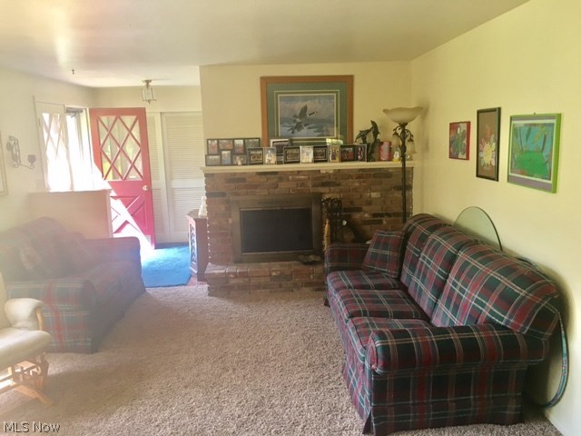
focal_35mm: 29
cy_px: 218
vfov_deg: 48.2
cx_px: 290
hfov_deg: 61.7
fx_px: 487
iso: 50
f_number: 2.2
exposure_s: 1/30
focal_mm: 4.15
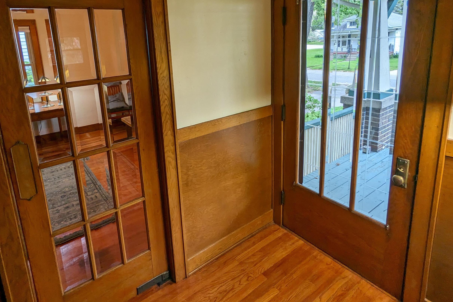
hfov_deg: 80.9
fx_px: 264
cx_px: 202
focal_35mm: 21
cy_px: 95
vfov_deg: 57.9
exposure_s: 1/60
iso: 64
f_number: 2.2
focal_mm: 2.35
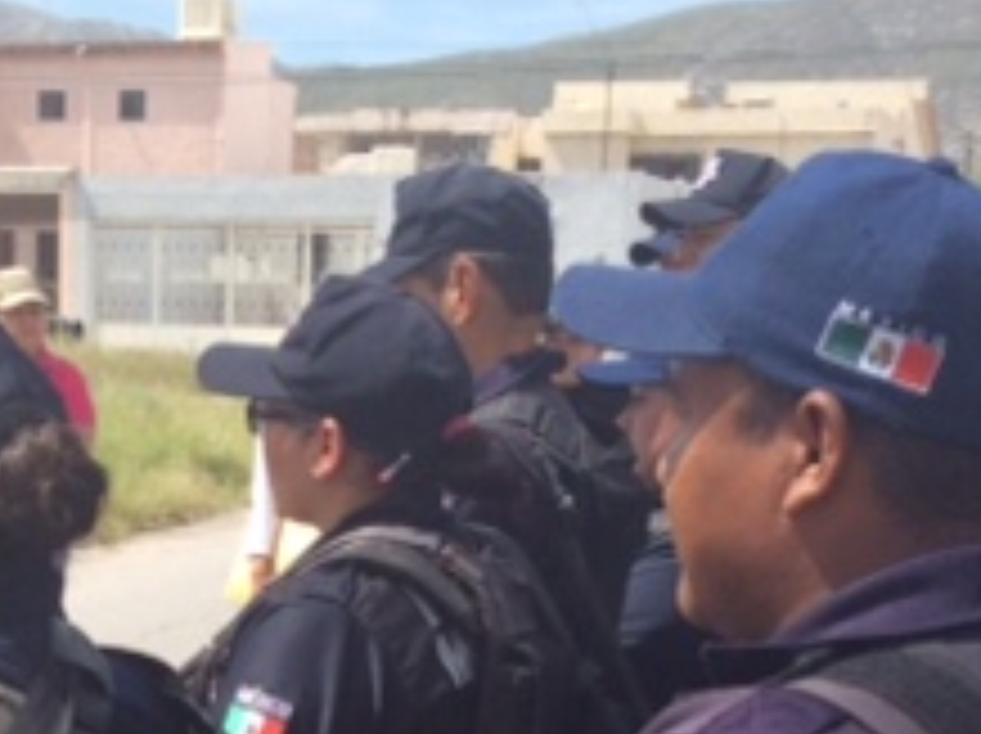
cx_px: 153
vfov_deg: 15.2
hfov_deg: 20.6
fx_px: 2661
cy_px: 878
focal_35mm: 94
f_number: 2.4
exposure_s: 1/1021
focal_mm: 3.3
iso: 32
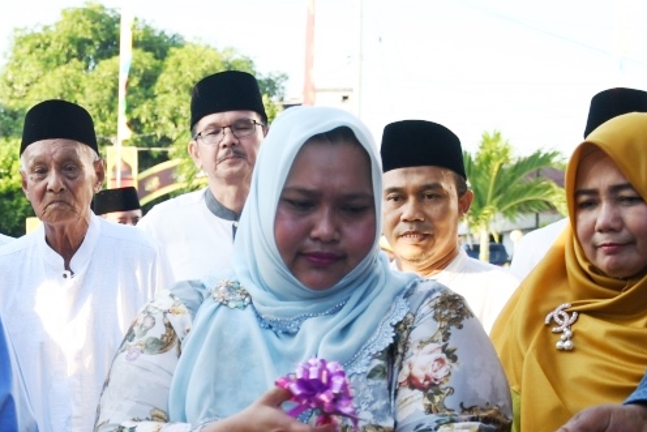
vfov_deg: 13.7
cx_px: 155
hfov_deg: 20.4
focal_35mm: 99
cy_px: 390
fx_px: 1780
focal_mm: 32
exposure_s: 1/250
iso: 320
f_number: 4.5
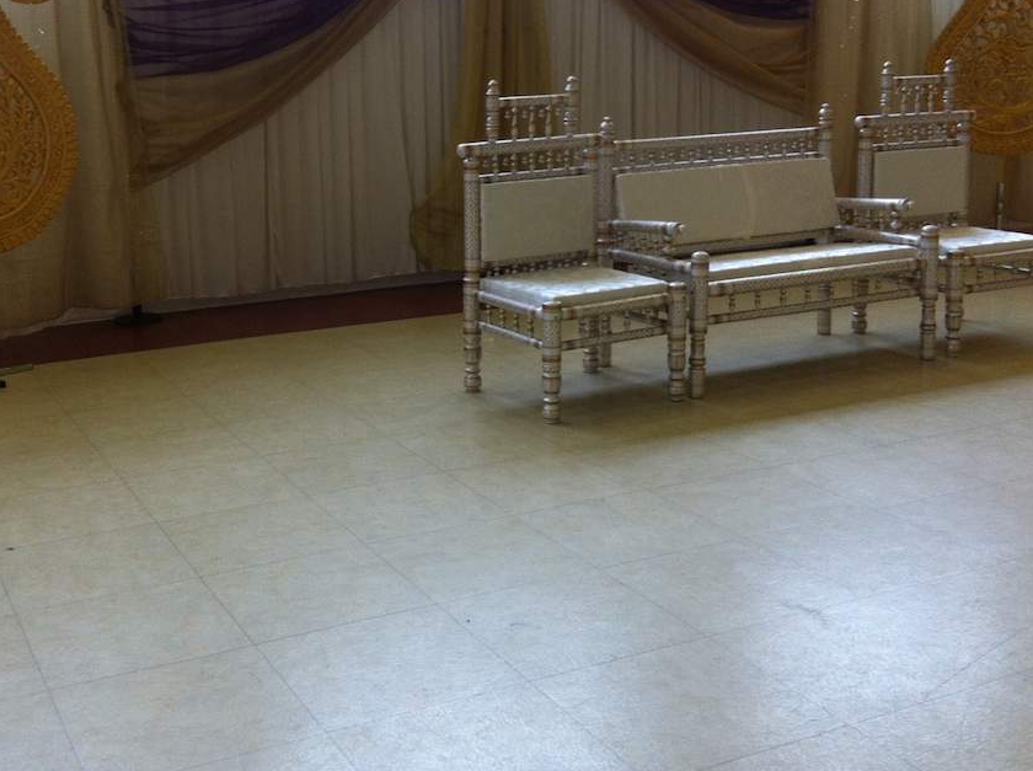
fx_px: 1490
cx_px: 416
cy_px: 279
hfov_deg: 38.1
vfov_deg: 28.9
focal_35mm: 50
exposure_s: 1/60
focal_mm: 3.85
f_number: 2.8
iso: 100
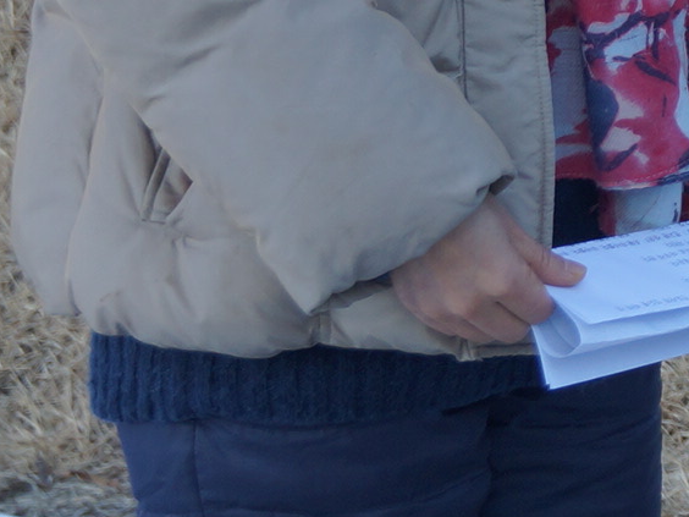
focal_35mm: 250
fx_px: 4976
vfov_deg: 5.8
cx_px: 1492
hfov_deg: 7.5
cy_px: -406
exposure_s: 1/160
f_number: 5
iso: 200
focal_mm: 40
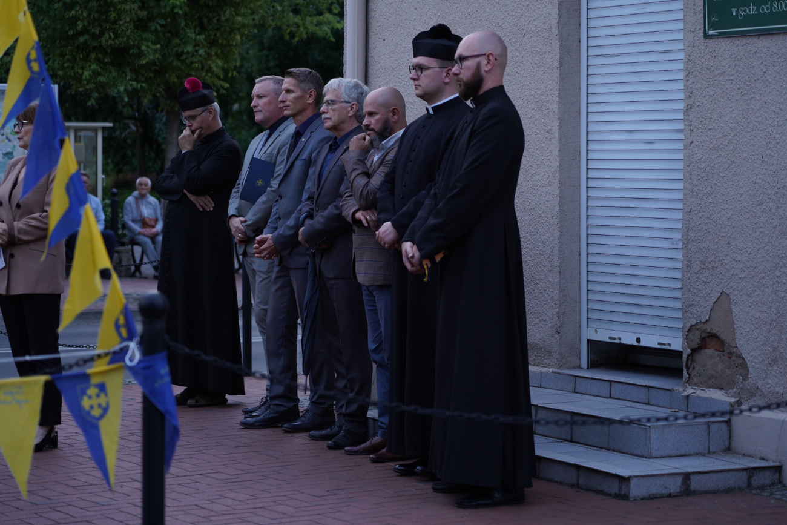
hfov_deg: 19.5
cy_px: 262
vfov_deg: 13.0
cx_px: 394
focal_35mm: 105
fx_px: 2296
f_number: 4
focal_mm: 105
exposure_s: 1/100
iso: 1250
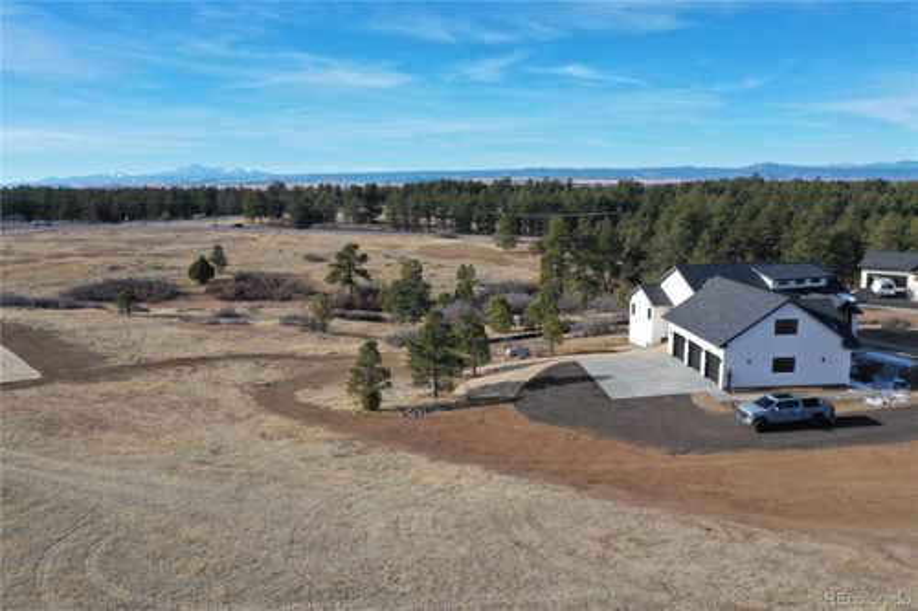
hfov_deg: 65.5
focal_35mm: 28
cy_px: 306
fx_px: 714
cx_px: 459
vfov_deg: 46.4
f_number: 6.3
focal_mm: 10.26
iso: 100
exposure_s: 1/320
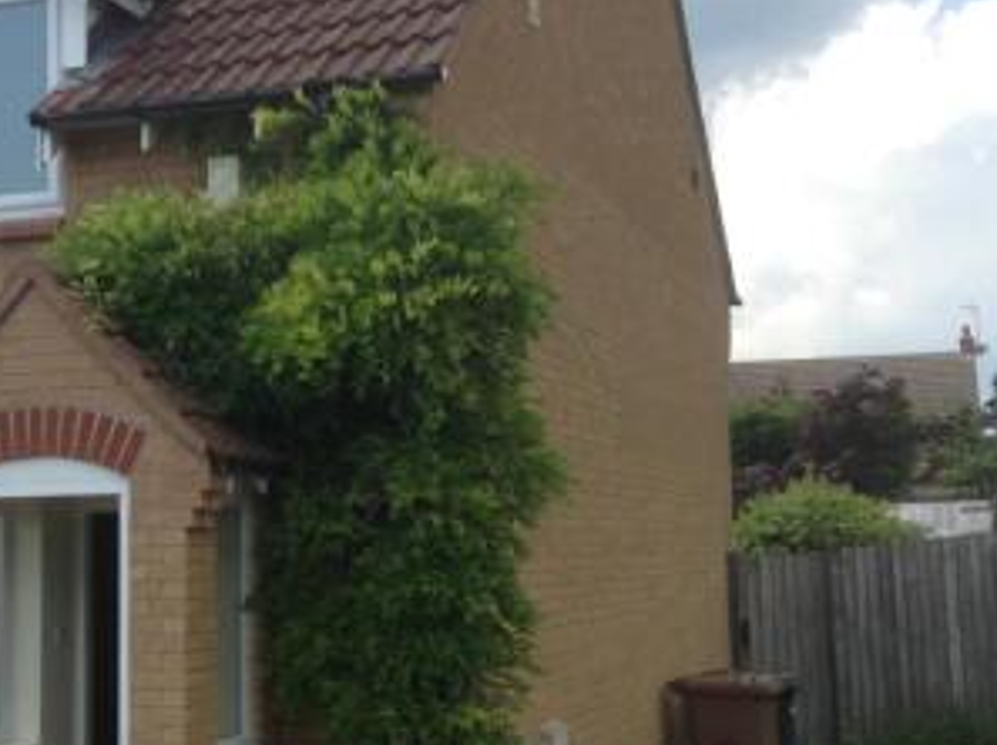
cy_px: 394
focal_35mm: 65
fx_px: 1870
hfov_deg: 29.4
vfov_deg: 22.5
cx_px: 260
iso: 32
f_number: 2.4
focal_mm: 3.3
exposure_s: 1/690
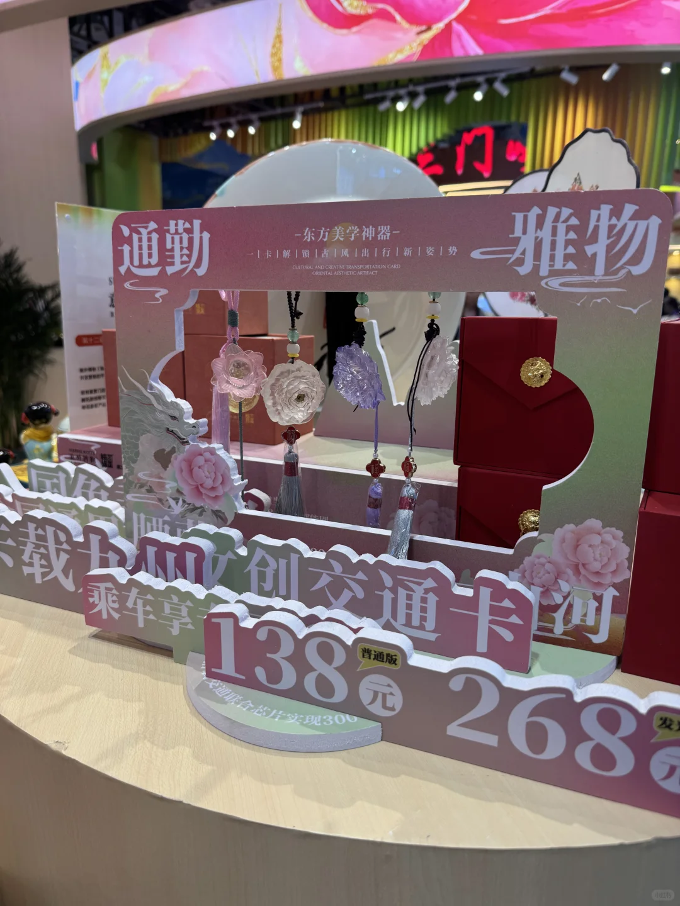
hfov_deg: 56.8
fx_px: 629
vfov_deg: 71.6
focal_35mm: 24
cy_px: 453
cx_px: 340
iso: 64
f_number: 1.78
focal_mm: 6.76
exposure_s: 1/121
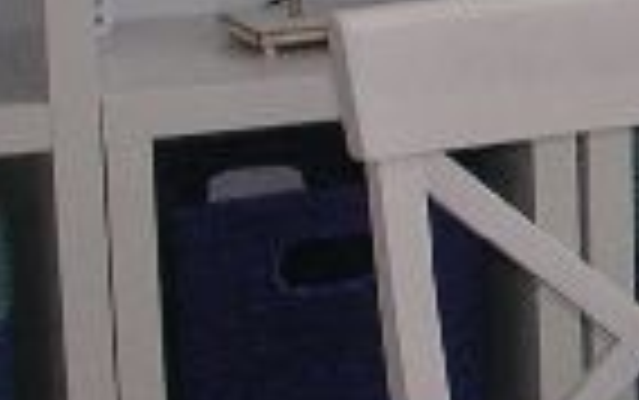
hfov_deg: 10.6
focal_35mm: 192
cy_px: 11
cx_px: 886
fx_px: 3346
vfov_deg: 6.8
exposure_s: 1/30
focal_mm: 5.8
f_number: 2.8
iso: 50
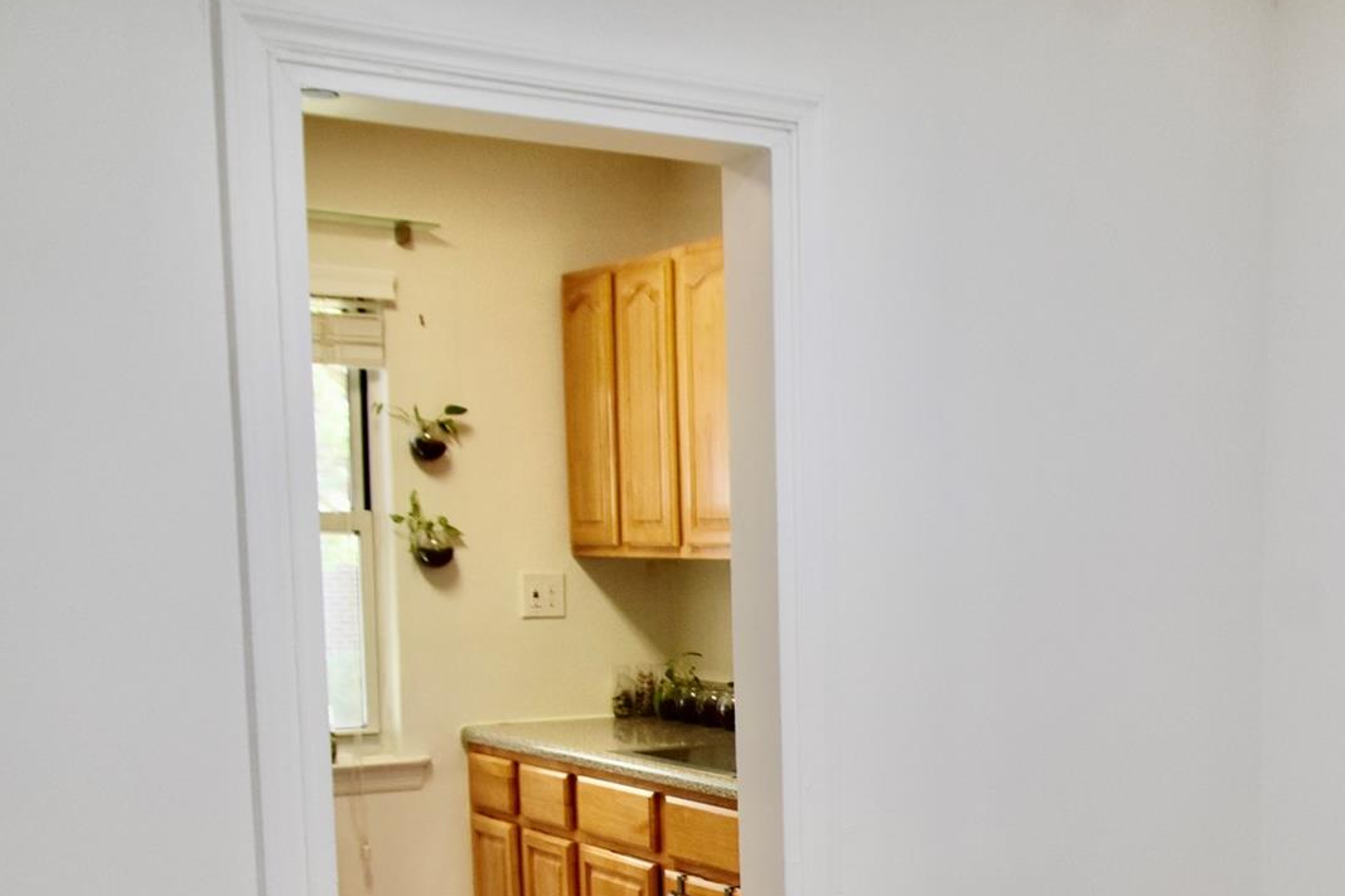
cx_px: 1248
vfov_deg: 26.5
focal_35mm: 49
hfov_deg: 37.3
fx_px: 1829
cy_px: 827
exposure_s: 1/80
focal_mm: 17
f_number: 4.5
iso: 800
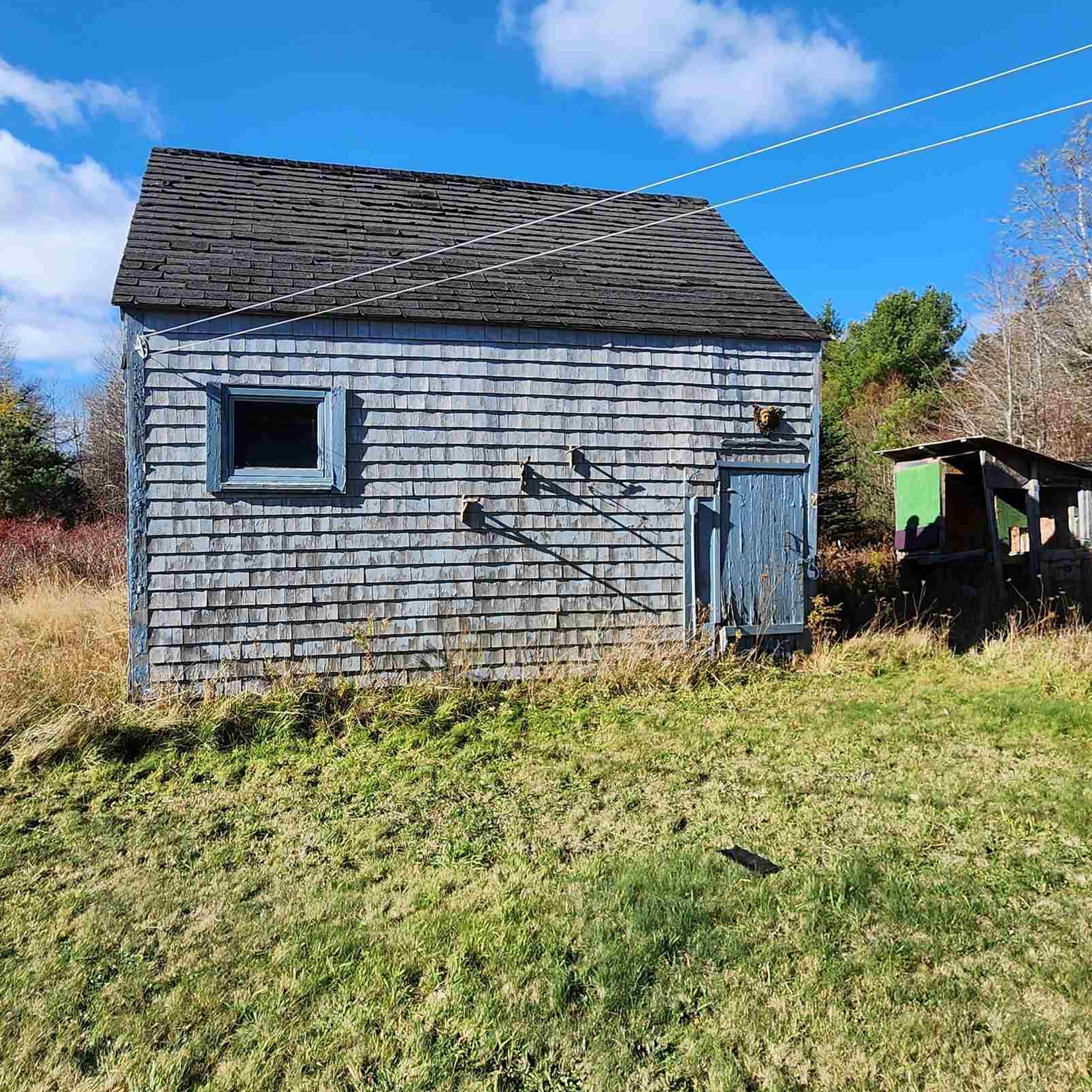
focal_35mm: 22
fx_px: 785
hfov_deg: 69.3
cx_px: 474
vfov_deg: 69.6
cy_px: 541
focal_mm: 2.2
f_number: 2.2
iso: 50
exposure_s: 1/1429
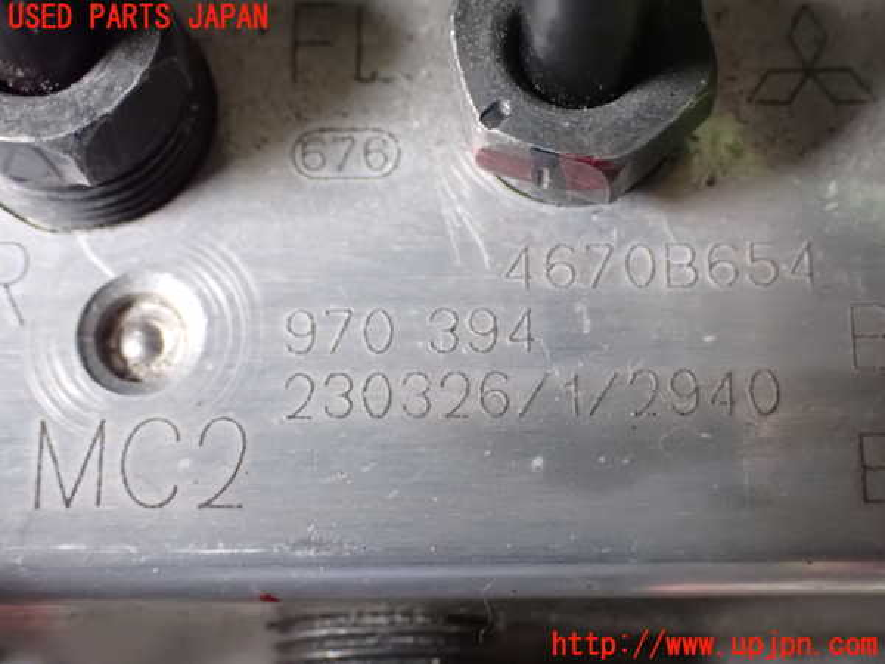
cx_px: 442
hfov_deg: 31.2
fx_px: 1585
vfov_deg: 23.7
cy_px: 332
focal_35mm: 62
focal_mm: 11.09
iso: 1600
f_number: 3.6
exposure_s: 1/15
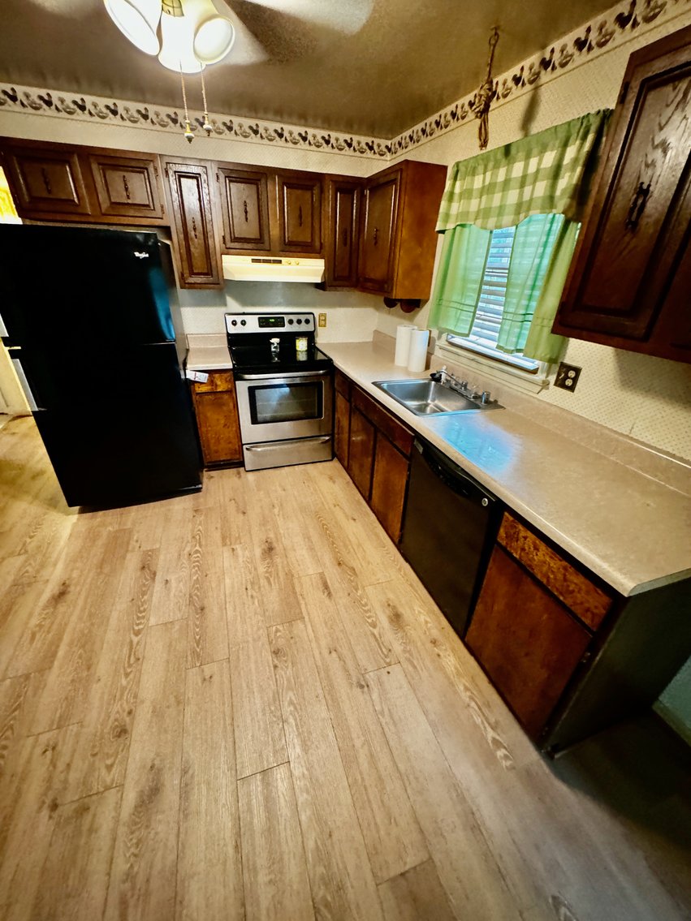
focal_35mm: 14
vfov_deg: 102.1
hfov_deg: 85.7
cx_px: 346
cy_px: 460
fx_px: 373
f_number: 2.2
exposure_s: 1/40
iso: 1000
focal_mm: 2.22
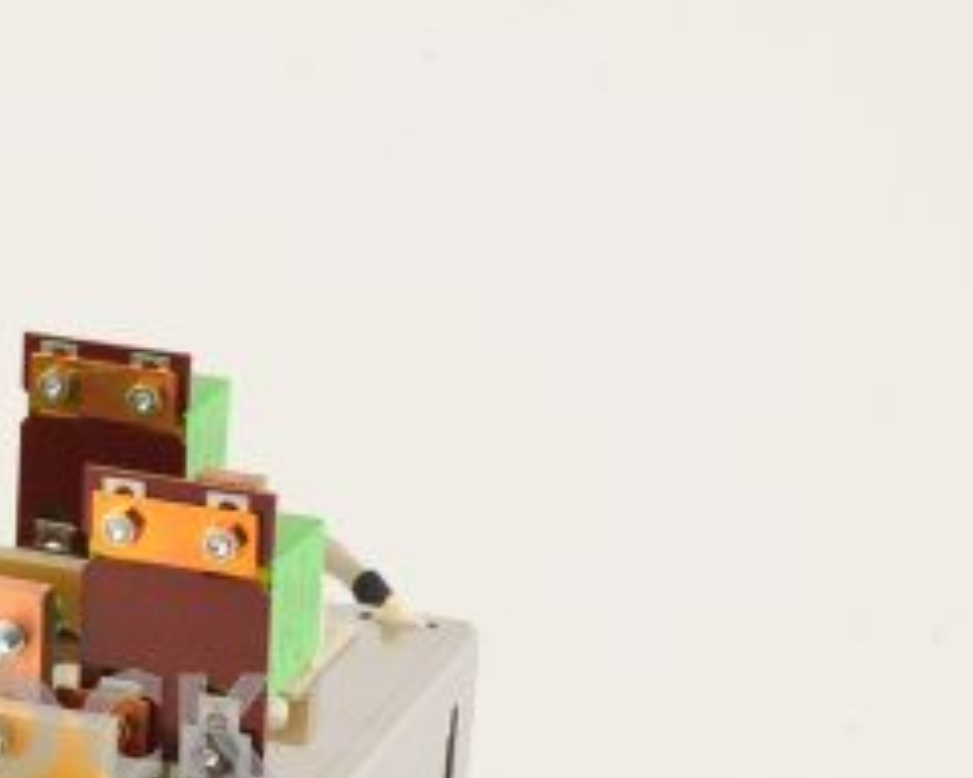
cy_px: 772
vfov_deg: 13.0
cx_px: -122
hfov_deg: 15.9
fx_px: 3369
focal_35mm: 117
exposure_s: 1/125
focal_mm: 50
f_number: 13
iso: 1600
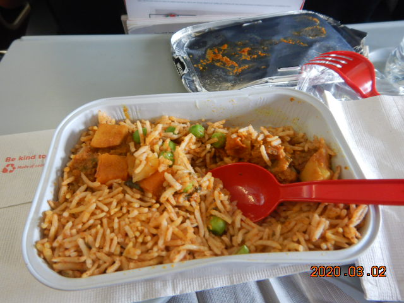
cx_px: 202
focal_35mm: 24
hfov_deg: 71.6
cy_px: 152
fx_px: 280
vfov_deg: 56.8
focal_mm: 4.3
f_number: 2.8
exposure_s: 1/30
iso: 400
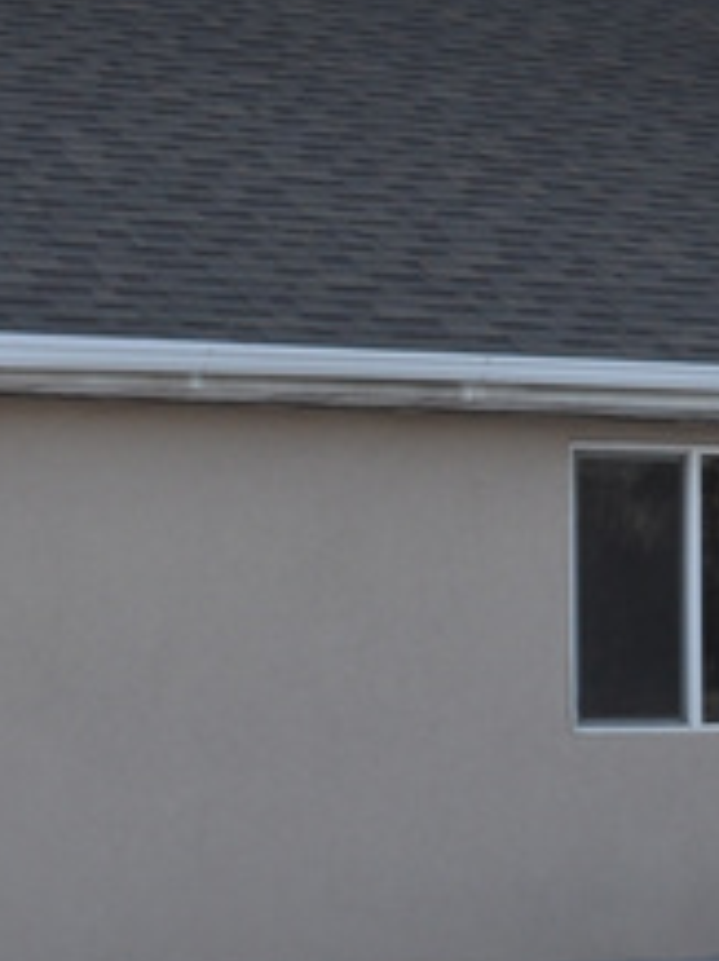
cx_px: 450
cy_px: 899
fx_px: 3385
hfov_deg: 12.1
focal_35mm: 122
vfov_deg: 15.9
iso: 200
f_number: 10
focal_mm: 18
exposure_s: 1/100
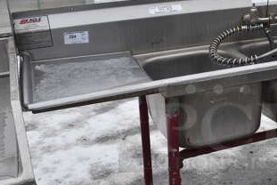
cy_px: 125
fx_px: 408
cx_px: 218
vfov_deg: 25.4
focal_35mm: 53
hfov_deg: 36.3
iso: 200
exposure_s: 1/160
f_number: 6.3
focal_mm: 18
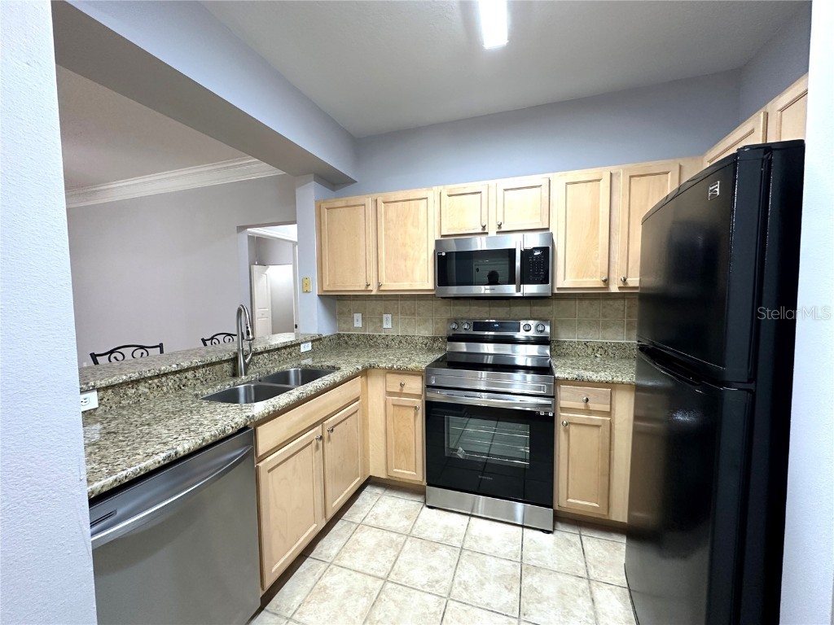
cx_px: 417
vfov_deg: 85.7
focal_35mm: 14
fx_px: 337
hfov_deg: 102.1
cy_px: 312
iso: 160
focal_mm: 2.22
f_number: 2.2
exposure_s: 1/60
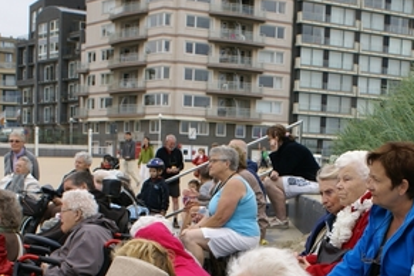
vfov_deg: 19.4
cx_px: 303
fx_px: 782
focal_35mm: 68
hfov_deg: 29.3
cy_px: 276
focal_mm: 22
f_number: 5.6
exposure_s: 1/160
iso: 100
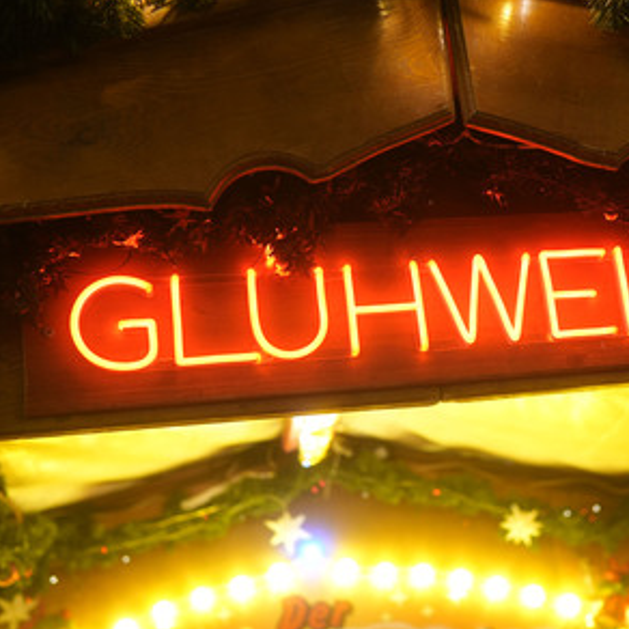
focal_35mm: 59
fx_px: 1213
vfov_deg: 29.1
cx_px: 449
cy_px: 312
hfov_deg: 28.8
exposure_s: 1/60
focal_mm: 30
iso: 640
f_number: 2
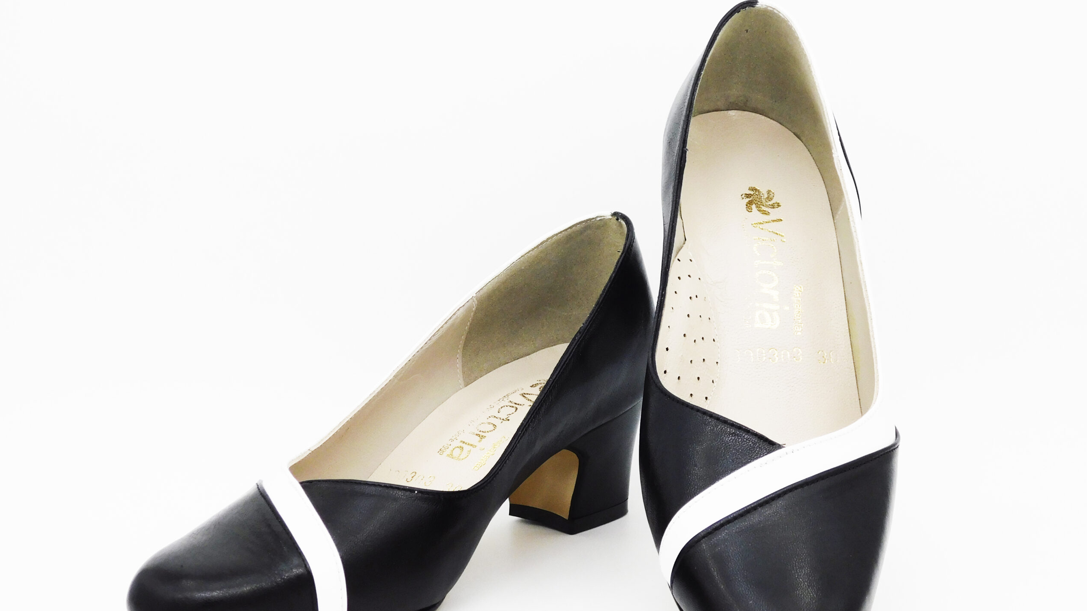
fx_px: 1873
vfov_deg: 18.5
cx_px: 549
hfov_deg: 32.4
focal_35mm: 65
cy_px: 342
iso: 125
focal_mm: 10.4
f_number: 4
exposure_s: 1/400
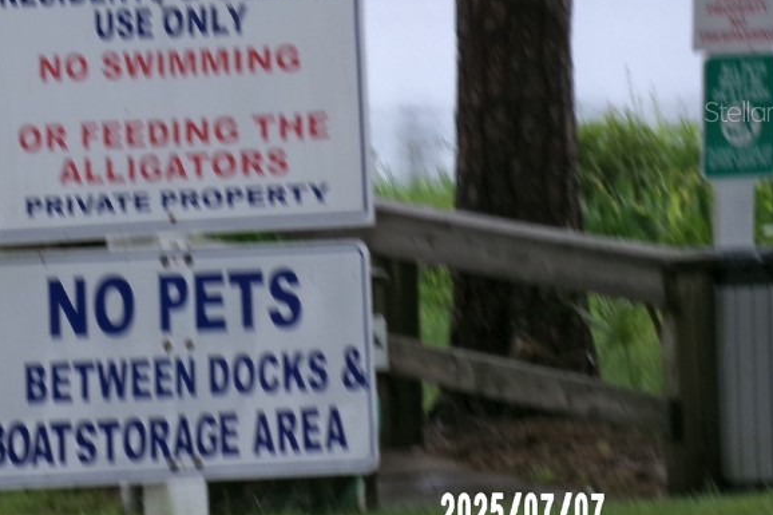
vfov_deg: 3.3
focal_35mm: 411
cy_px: 111
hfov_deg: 5.0
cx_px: 146
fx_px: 8822
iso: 100
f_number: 5.9
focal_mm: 40.1
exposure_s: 1/150
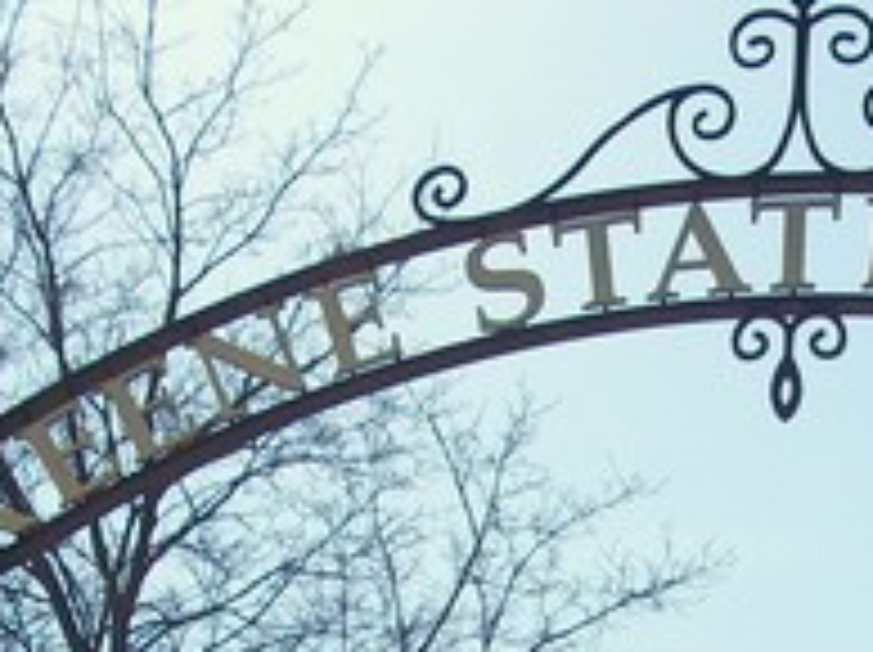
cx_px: 855
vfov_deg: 11.7
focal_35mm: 119
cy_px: 1075
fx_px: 2997
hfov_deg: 16.3
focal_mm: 6.5
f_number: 8
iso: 80
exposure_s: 1/320
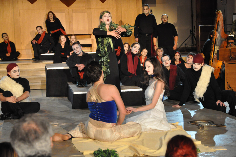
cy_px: 78
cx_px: 118
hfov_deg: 24.2
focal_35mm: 84
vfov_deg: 16.2
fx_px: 550
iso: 3200
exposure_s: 1/40
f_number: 5.3
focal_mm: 56
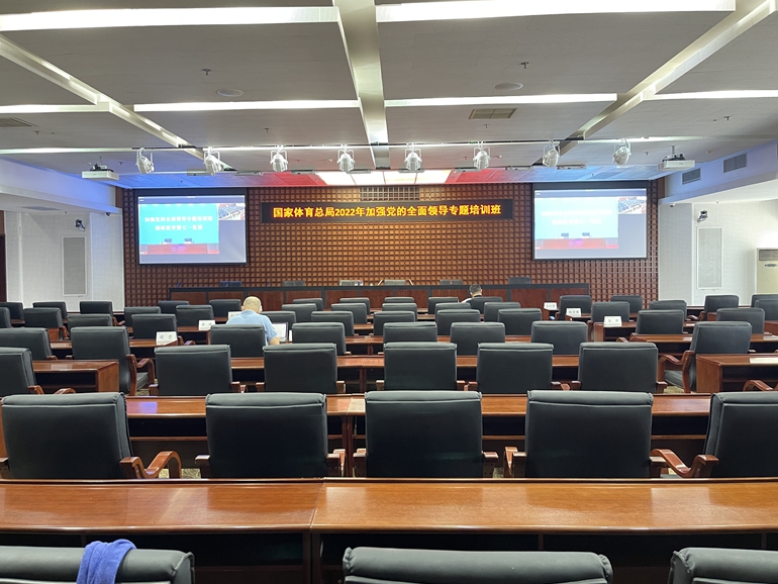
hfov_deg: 65.3
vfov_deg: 51.4
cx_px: 377
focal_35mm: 27
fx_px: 607
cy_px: 282
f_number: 1.6
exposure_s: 1/25
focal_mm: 5.1
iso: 800
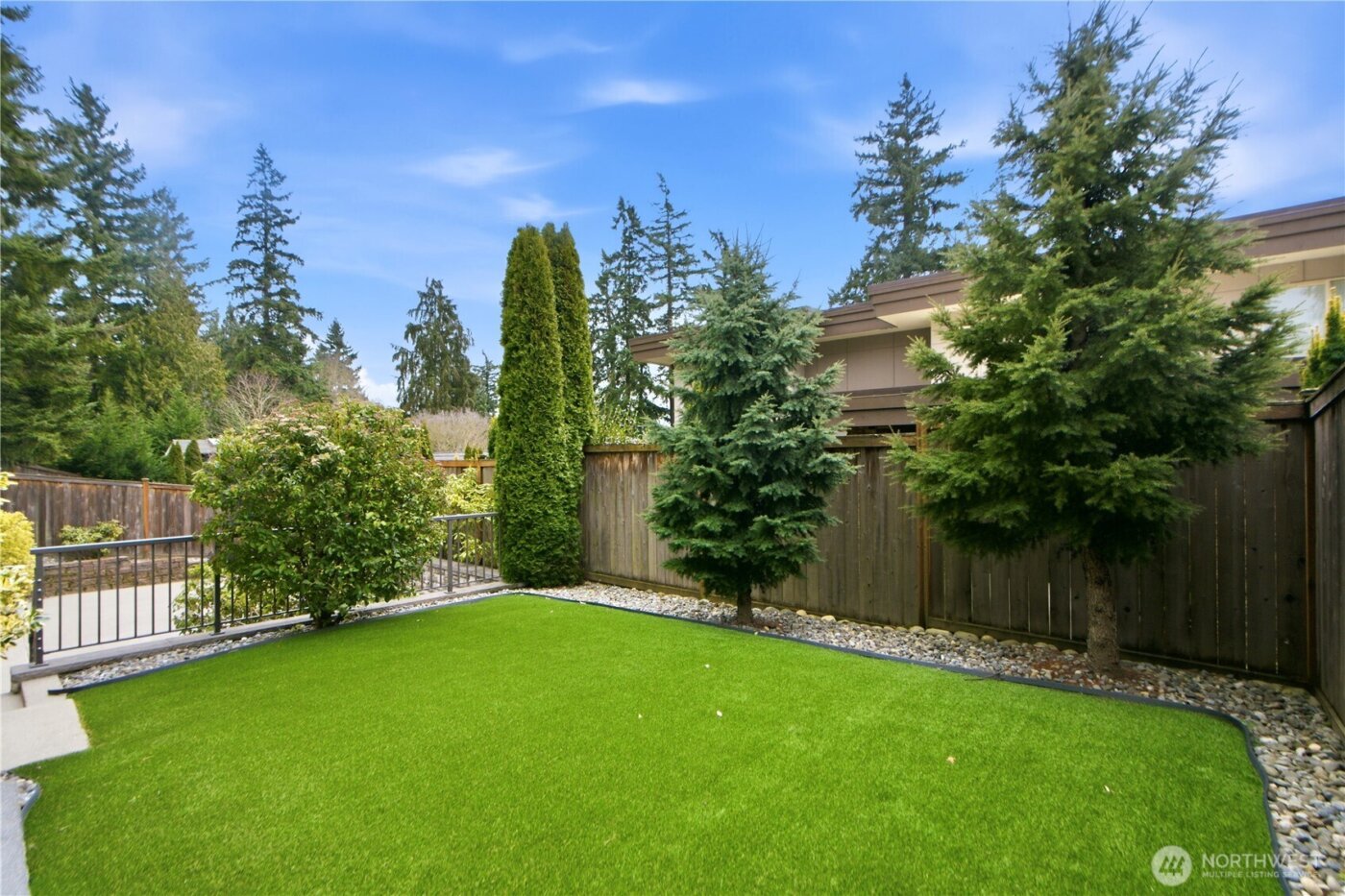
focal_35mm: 16
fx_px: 598
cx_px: 672
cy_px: 448
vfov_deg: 73.7
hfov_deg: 96.7
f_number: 9
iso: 400
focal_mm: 16
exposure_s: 1/40
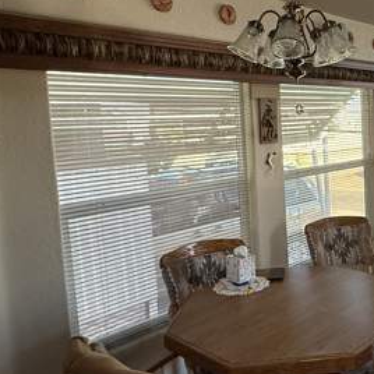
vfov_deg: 44.8
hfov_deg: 40.8
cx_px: 350
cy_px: 163
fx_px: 452
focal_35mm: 37
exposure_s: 1/120
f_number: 2.2
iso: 200
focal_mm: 2.22
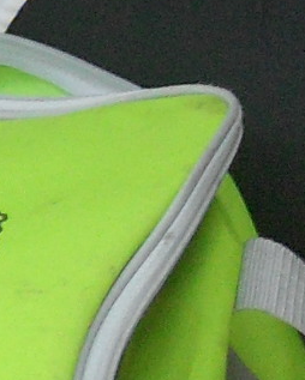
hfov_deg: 5.5
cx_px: 573
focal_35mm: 279
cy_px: -387
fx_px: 3145
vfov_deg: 6.7
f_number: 2.8
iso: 120
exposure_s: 1/30
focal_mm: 6.2
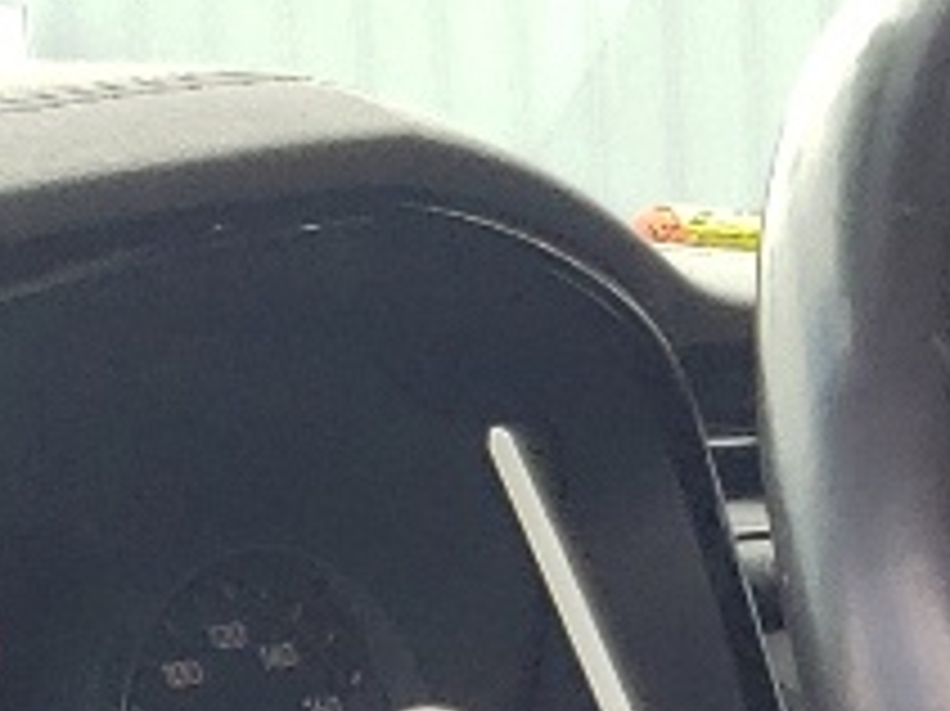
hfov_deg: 9.1
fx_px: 5403
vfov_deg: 7.1
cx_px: 2247
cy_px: 1746
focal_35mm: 197
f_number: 1.5
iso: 50
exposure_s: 1/303
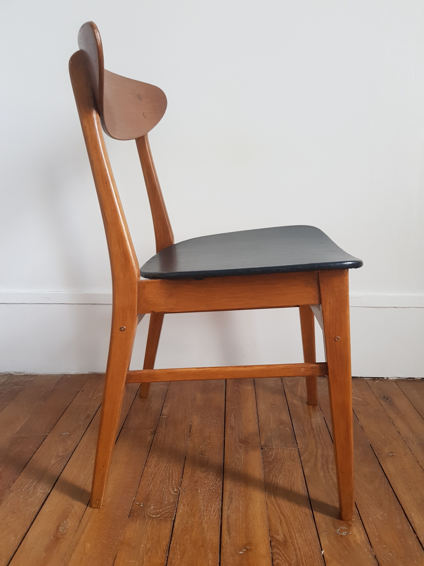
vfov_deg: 67.3
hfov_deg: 53.1
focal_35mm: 26
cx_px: 212
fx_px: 425
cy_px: 283
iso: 200
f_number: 1.7
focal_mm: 4.2
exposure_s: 1/12
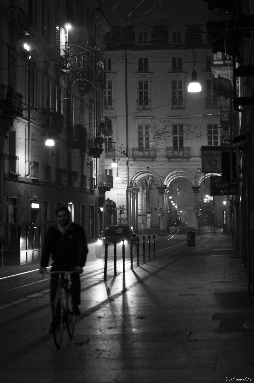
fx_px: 795
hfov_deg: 18.1
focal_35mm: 75
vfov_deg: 27.0
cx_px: 127
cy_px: 192
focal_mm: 50
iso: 400
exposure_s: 1/125
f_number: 1.8
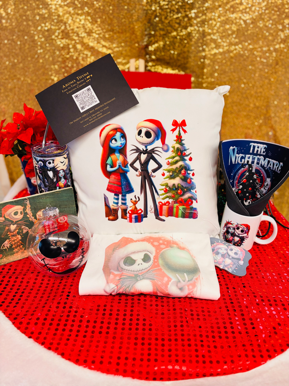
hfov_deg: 53.1
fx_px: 289
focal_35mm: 26
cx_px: 144
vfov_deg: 67.3
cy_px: 193
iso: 125
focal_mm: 5.96
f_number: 1.6
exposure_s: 1/120
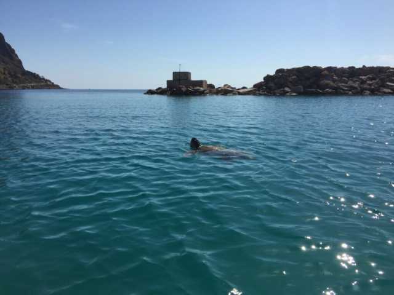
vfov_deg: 48.2
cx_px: 197
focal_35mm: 29
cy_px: 148
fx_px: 330
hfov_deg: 61.7
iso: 25
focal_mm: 4.15
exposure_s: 1/3846
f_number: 2.2
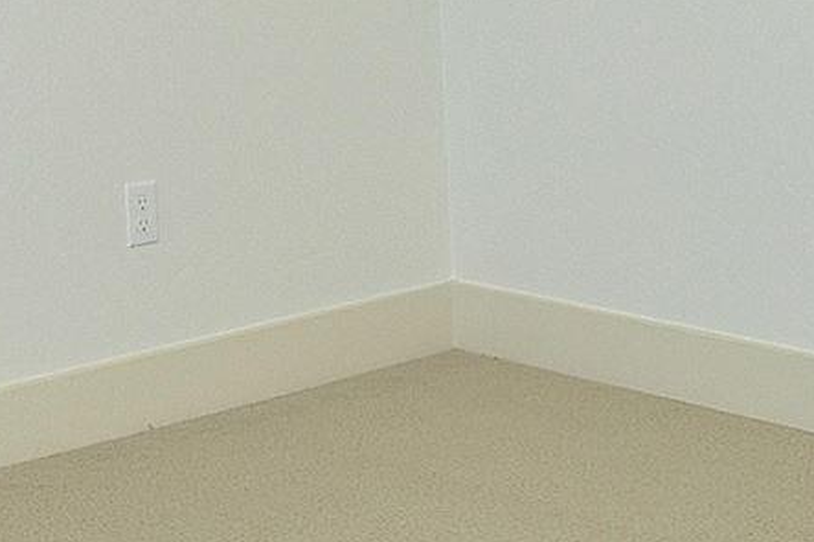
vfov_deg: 12.7
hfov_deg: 19.1
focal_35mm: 104
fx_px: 2351
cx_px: 9
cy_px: -187
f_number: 10
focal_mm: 10
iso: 200
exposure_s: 1/60
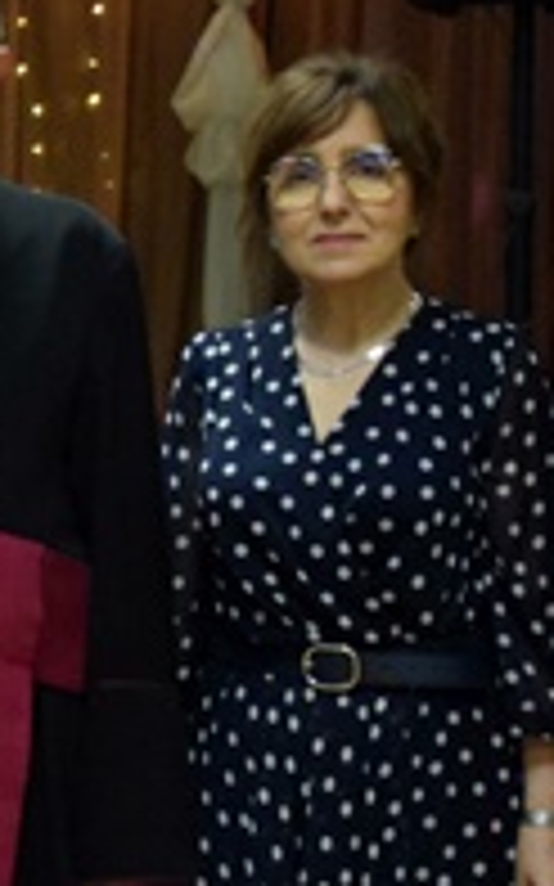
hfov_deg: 6.4
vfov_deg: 10.7
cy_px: 693
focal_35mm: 196
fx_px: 4738
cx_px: -671
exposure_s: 1/100
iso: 3200
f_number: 4
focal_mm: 28
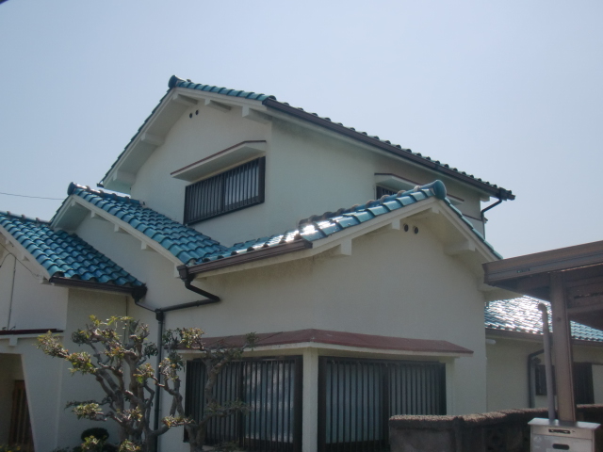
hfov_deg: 49.0
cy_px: 226
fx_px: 662
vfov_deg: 37.7
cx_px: 302
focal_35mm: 38
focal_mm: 6.66
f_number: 3.9
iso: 64
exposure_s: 1/800
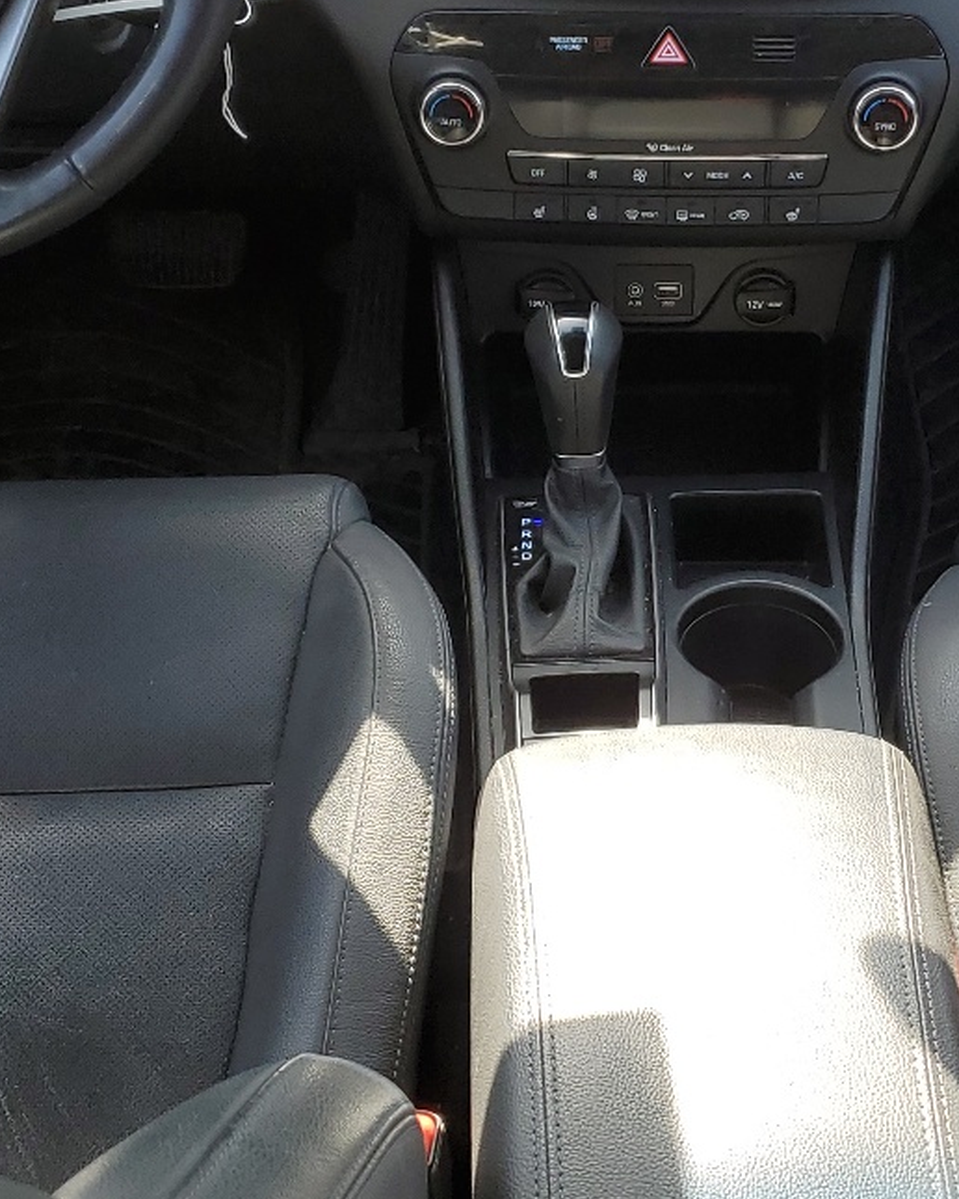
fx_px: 2235
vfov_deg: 29.9
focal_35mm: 63
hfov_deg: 24.1
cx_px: 632
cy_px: 474
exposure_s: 1/278
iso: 50
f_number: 1.5
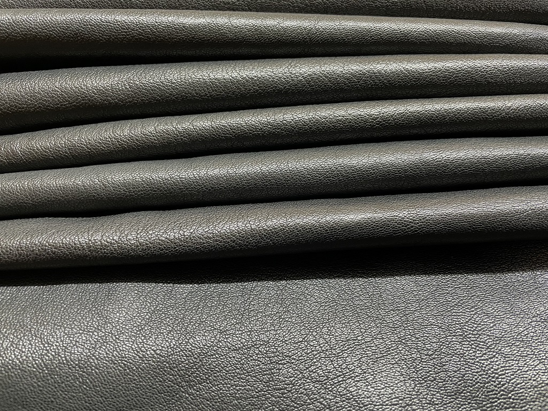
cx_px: 274
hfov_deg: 67.3
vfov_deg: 53.0
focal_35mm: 26
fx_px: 411
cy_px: 206
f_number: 1.6
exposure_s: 1/60
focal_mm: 4.2
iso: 250
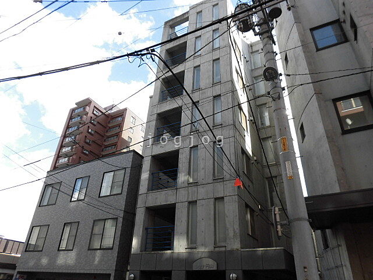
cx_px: 186
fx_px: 259
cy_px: 140
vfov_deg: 56.8
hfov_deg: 71.6
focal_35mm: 24
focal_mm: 4.3
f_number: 3.1
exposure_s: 1/400
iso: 100
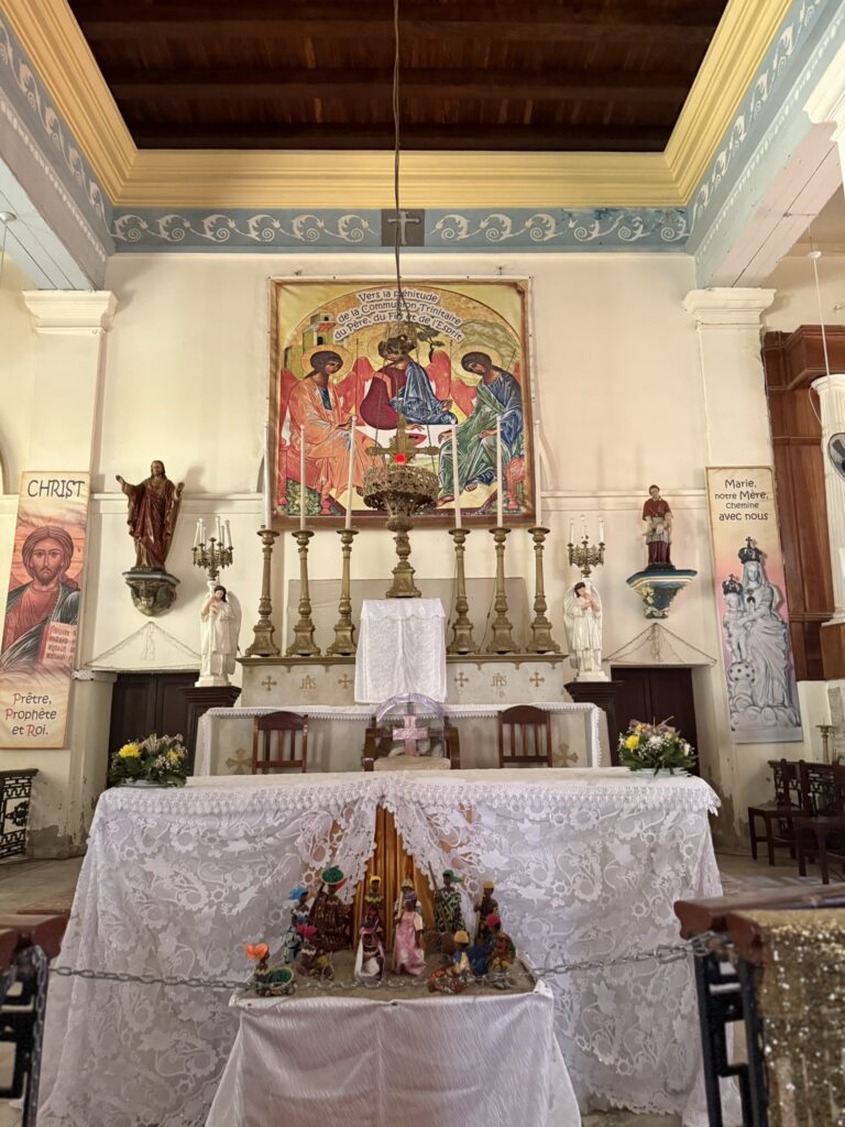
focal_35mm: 24
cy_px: 564
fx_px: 781
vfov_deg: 71.6
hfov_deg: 56.8
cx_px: 422
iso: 800
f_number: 1.78
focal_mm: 6.76
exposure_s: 1/59
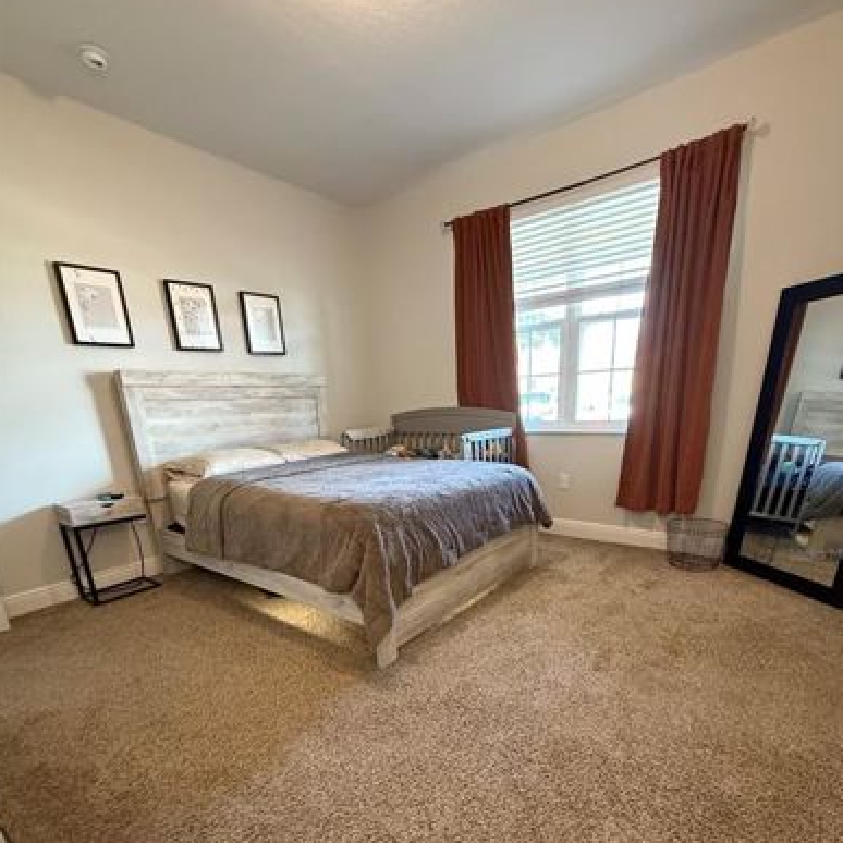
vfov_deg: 81.5
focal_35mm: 17
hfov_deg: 84.0
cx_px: 424
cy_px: 553
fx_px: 468
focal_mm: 2.22
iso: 640
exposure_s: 1/60
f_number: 2.2
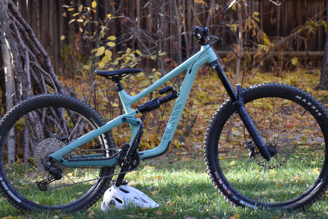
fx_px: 1257
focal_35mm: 138
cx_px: 164
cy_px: 110
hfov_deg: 14.9
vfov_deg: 9.9
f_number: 4.8
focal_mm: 92
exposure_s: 1/320
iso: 800
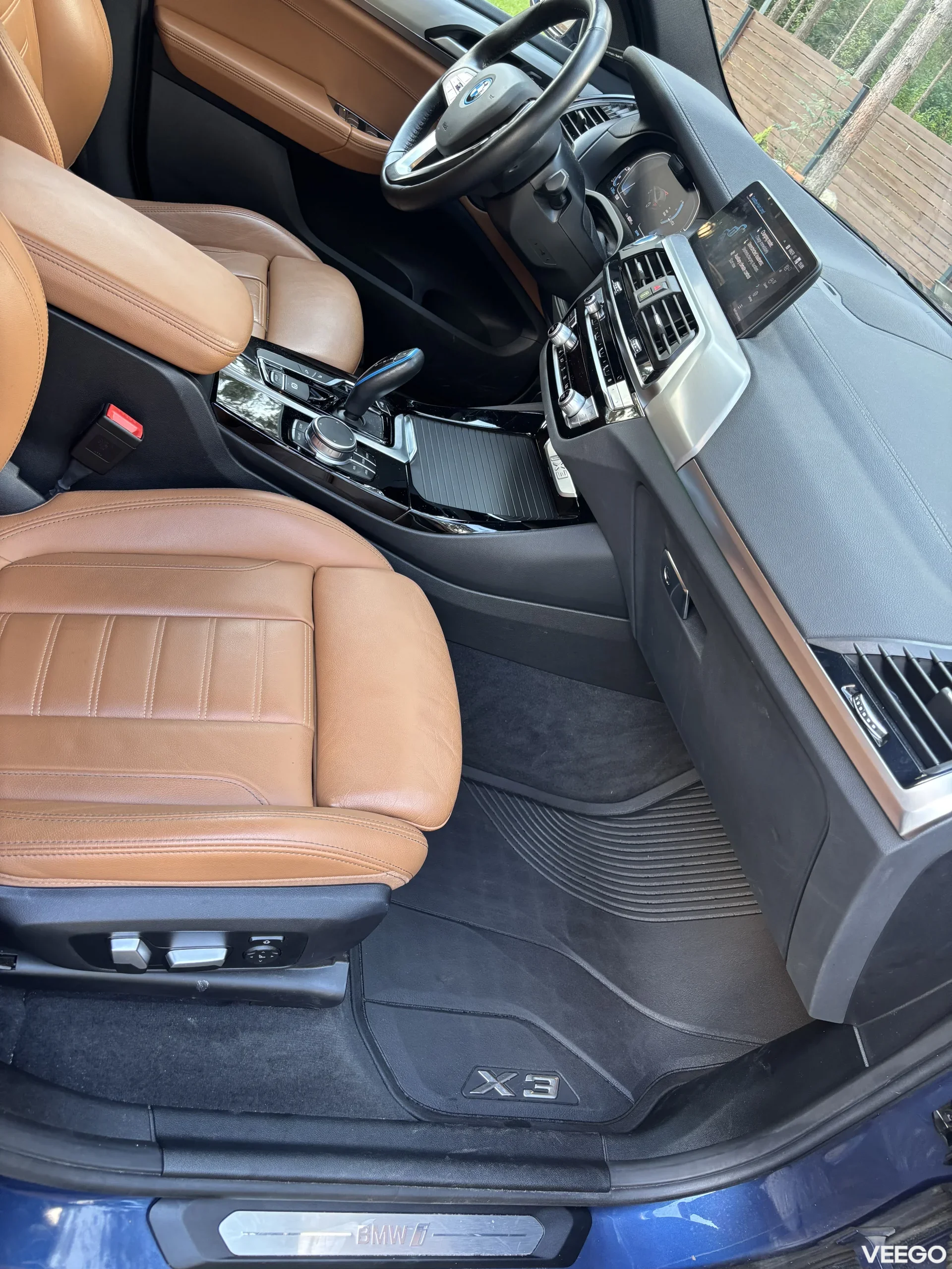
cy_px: 634
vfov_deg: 67.3
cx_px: 476
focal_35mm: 26
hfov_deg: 53.1
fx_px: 953
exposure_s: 1/72
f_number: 1.6
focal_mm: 5.96
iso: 125
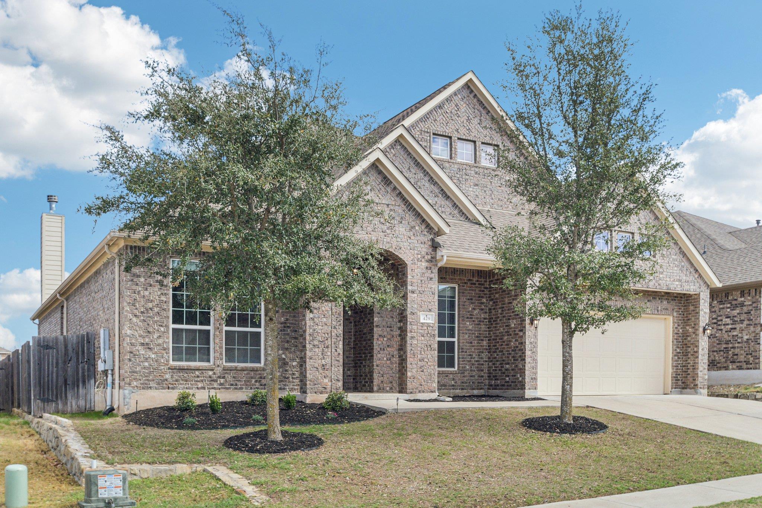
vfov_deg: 36.9
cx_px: 381
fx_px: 762
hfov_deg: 53.1
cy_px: 254
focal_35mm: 36
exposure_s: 1/320
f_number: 8
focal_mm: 24
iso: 400
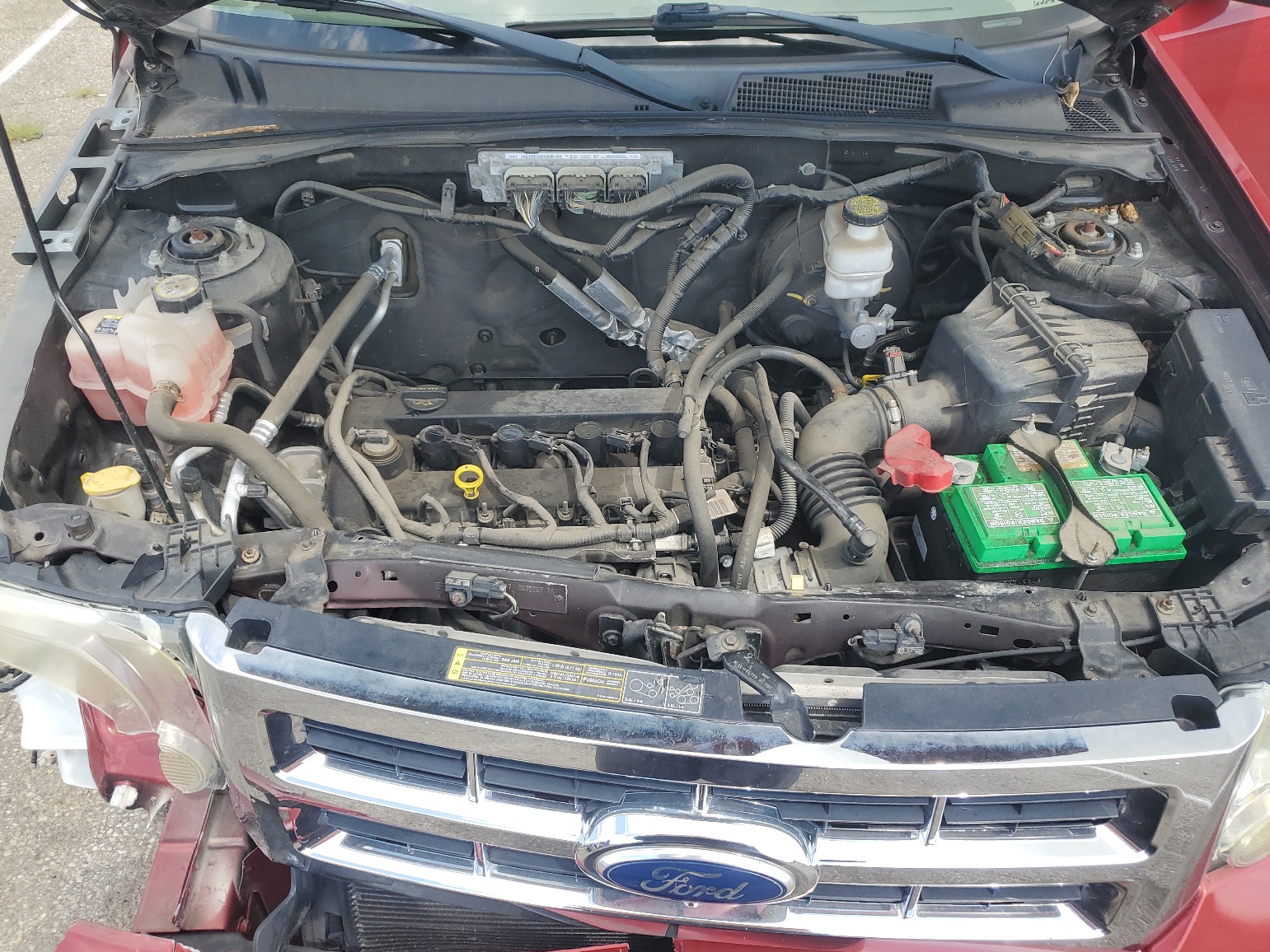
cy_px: 480
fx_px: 991
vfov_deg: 51.4
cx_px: 655
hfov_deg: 65.3
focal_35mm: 27
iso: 50
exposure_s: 1/588
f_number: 1.5
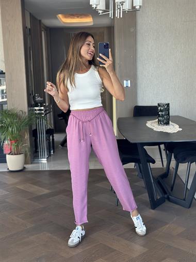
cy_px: 131
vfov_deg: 39.6
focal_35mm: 48
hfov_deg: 30.3
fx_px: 362
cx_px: 98
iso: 125
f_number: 1.78
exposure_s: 1/81
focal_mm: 6.86
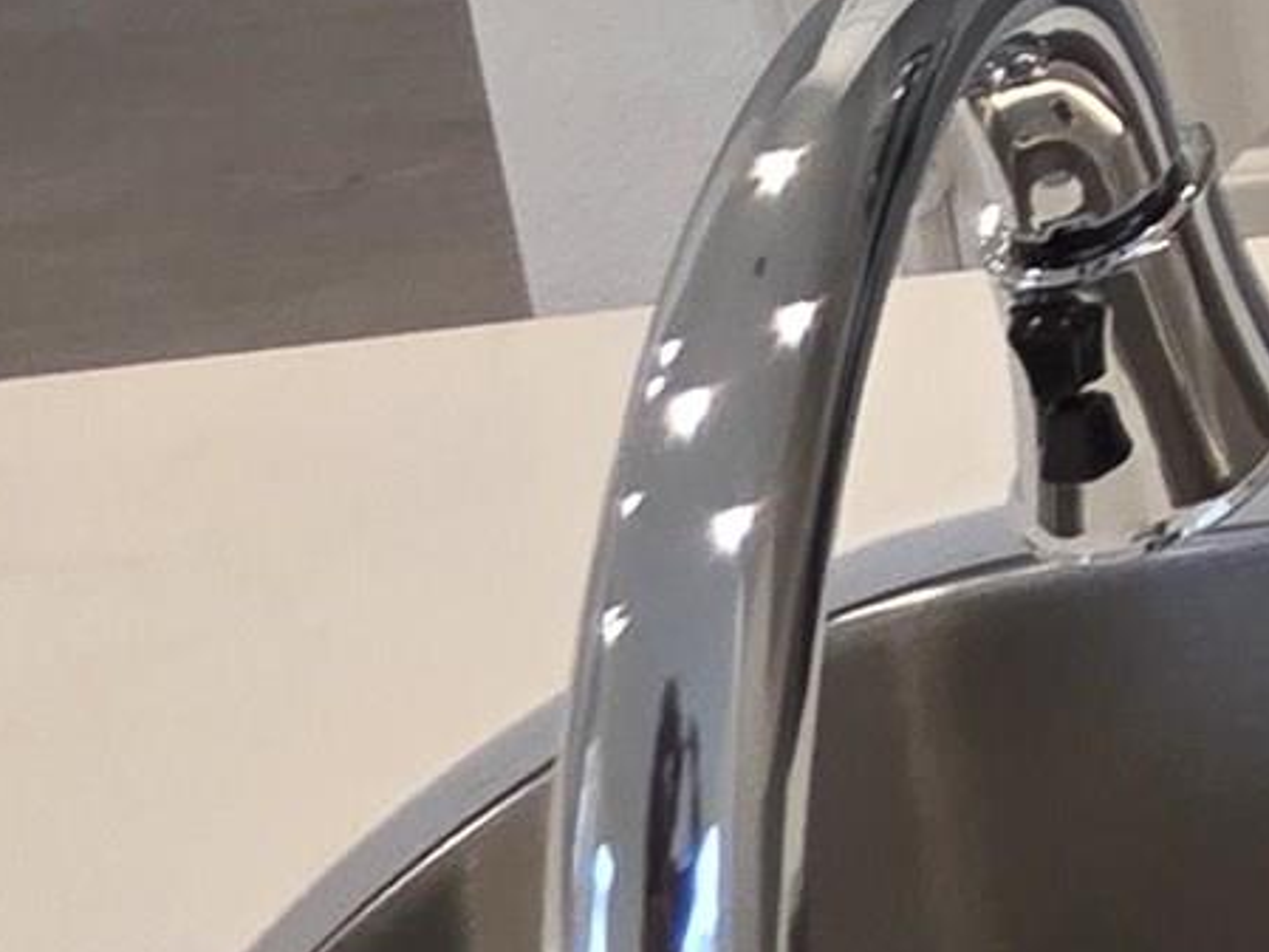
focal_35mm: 89
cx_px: 4101
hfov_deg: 10.5
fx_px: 3264
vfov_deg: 10.8
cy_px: -1958
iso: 160
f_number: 1.9
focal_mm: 2.2
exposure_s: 1/120
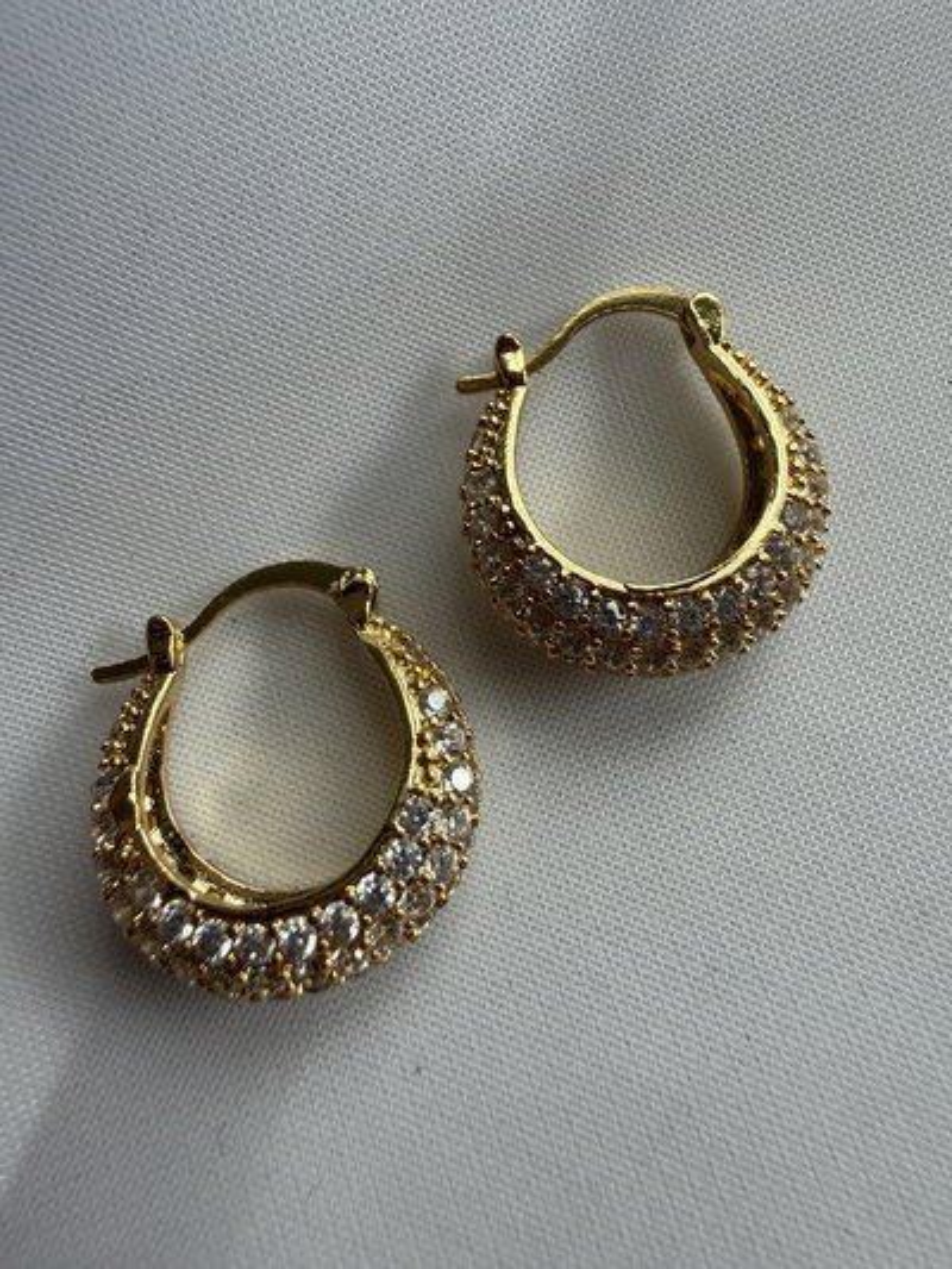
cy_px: 634
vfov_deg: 71.6
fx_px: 880
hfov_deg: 56.8
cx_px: 476
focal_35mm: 24
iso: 50
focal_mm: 2.22
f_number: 2.2
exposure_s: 1/99
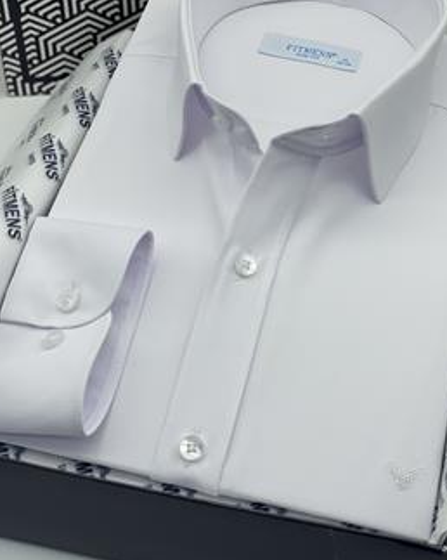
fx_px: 1076
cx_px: 241
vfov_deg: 29.1
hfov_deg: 23.5
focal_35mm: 65
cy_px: 230
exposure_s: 1/363
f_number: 2
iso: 32
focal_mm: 6
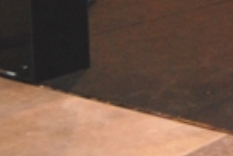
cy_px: -49
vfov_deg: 11.1
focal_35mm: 121
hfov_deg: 15.7
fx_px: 784
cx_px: 334
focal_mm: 22
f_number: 3.8
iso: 800
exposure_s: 1/60
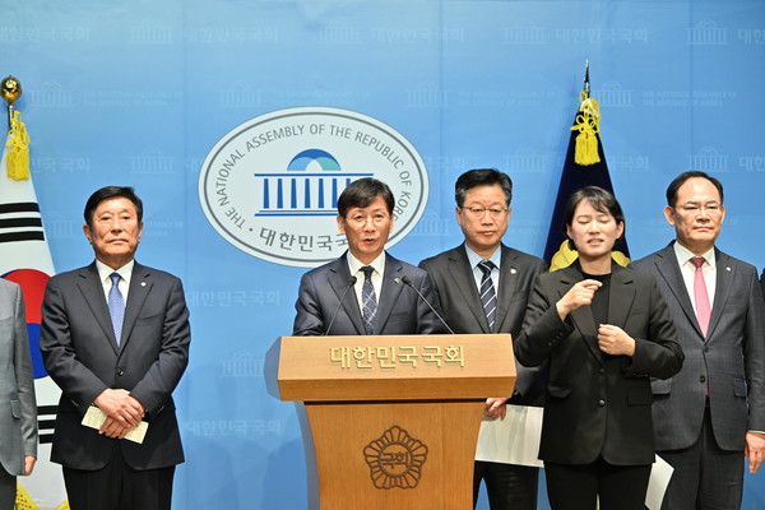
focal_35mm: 115
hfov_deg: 17.8
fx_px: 2444
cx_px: 382
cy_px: 255
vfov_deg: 11.9
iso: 2500
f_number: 6.7
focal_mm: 115
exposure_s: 1/160
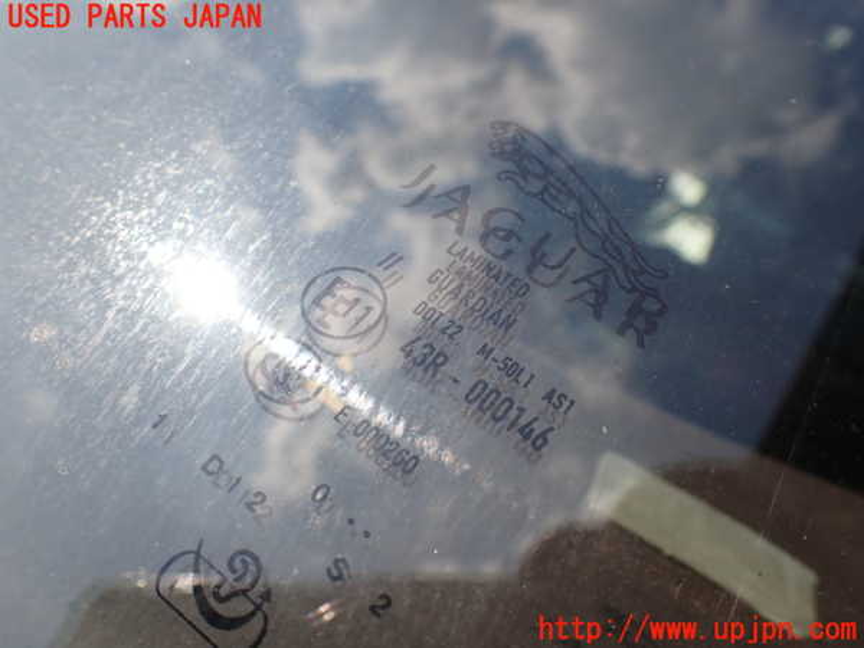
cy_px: 324
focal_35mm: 30
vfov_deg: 46.8
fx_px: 749
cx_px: 432
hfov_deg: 60.0
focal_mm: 5.4
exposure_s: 1/125
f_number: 9
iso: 100
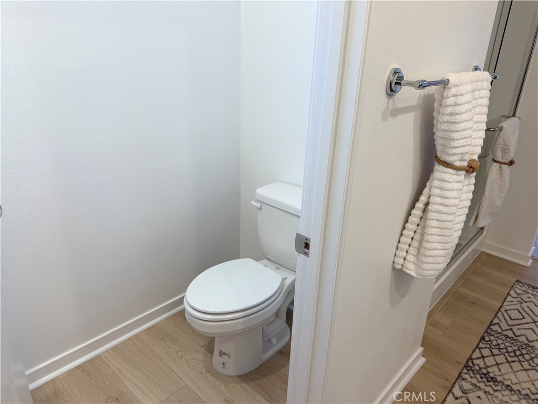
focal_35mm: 24
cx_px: 269
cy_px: 202
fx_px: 373
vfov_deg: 56.8
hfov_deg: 71.6
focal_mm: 6.76
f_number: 1.78
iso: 100
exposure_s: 1/120
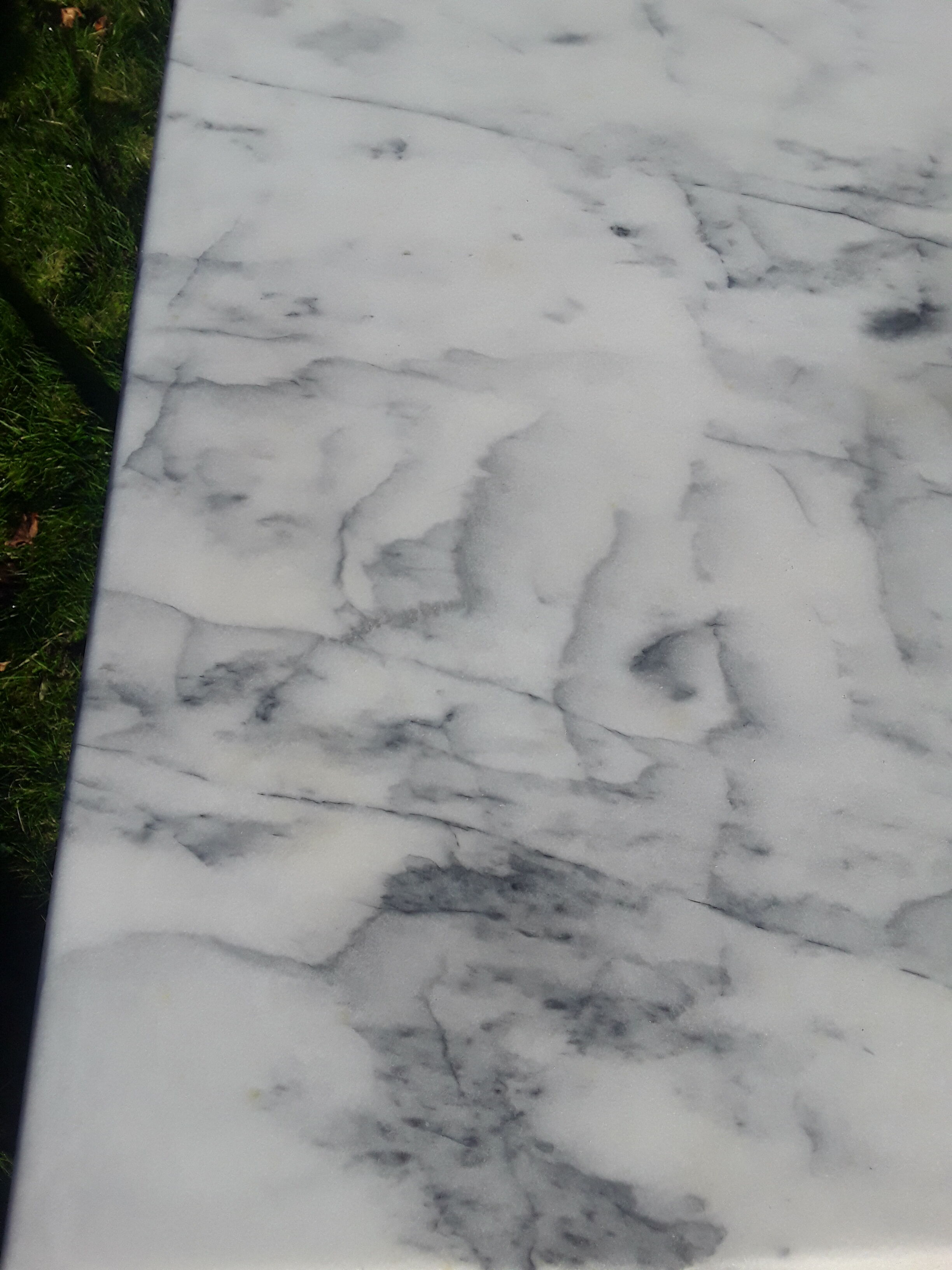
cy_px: 635
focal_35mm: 27
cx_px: 476
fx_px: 990
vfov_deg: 65.3
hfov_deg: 51.4
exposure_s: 1/2262
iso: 40
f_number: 1.9
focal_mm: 2.91
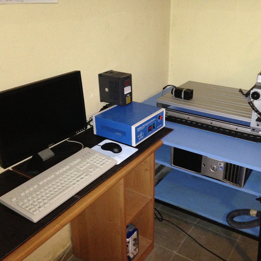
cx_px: 158
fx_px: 333
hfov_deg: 42.6
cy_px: 130
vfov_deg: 42.8
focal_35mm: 39
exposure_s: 1/16
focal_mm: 4.13
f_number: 2.4
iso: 500
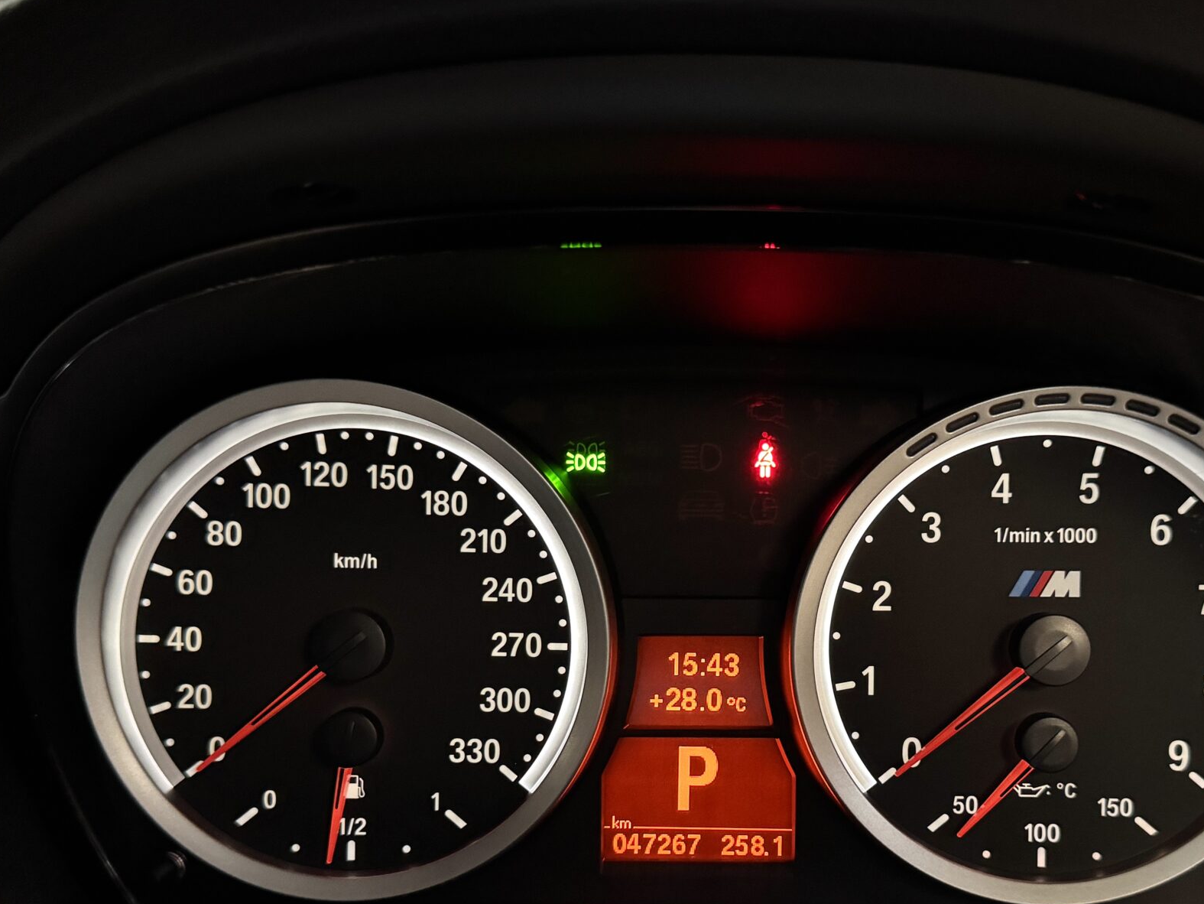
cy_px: 591
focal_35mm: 39
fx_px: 1357
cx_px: 700
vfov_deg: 36.5
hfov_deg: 47.7
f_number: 1.78
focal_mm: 6.76
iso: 1250
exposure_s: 1/30
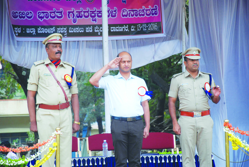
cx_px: 124
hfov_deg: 13.0
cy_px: 84
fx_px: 1091
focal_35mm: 158
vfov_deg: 8.7
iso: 320
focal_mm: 105
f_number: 6.3
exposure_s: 1/100
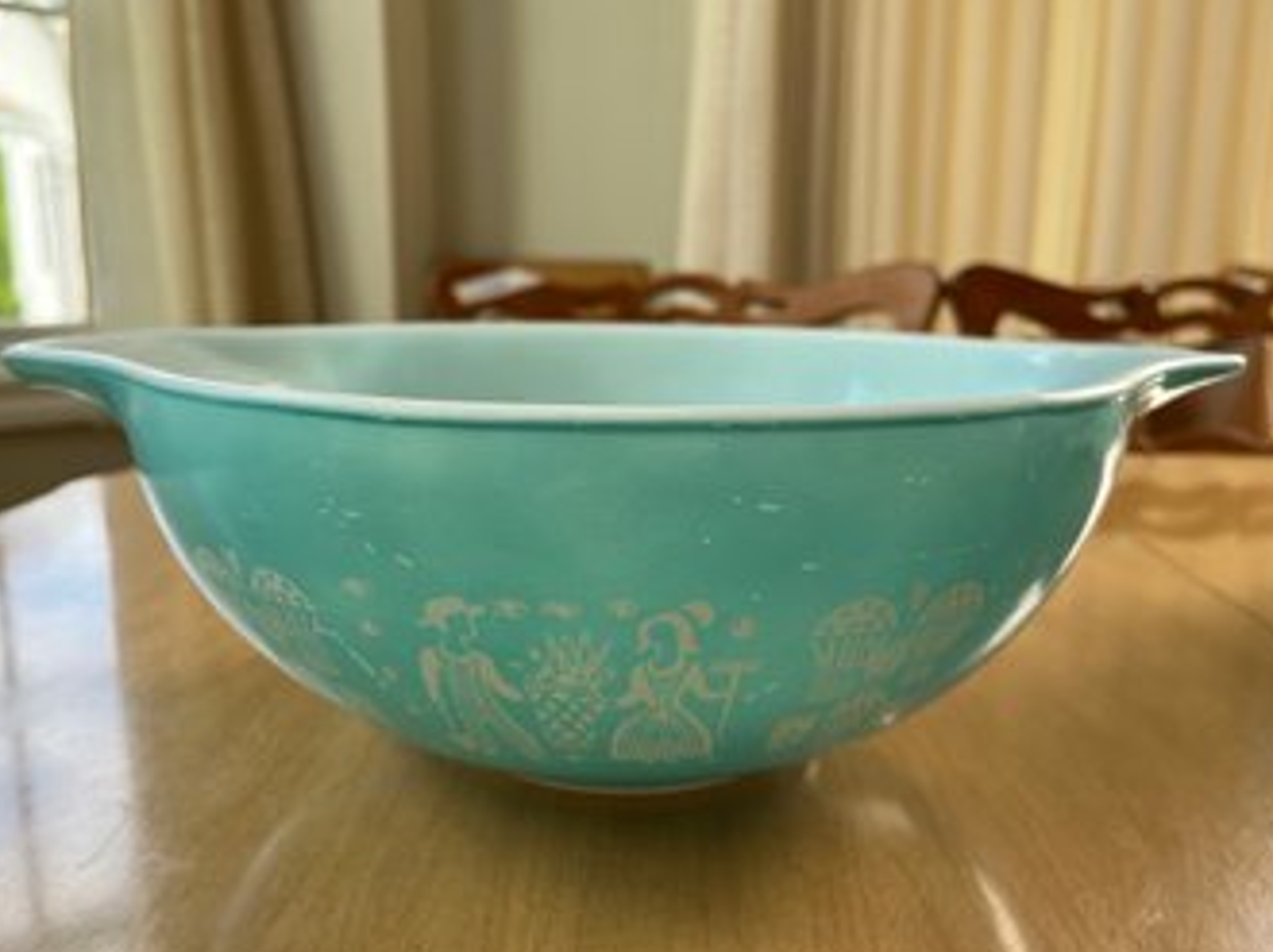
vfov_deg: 51.3
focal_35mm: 27
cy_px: 484
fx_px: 992
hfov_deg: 65.4
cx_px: 631
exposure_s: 1/162
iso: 64
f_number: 1.6
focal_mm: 5.1
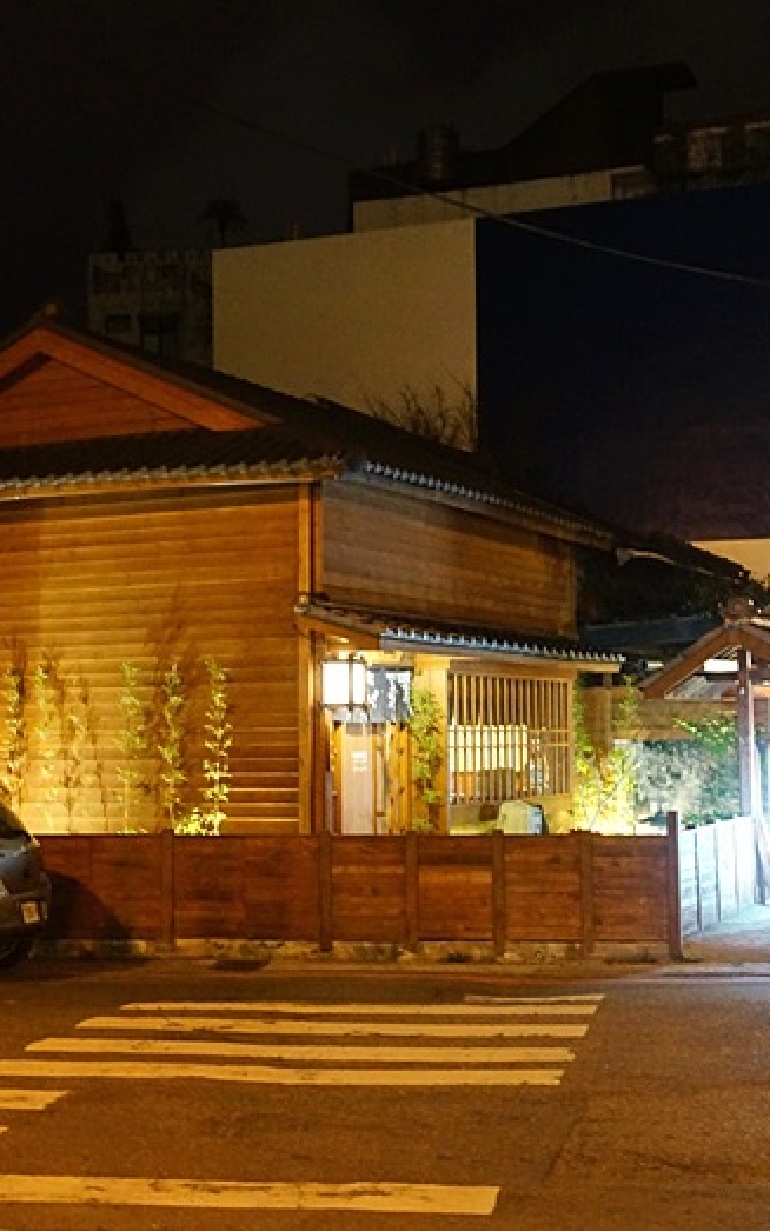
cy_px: 610
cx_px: 297
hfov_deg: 24.0
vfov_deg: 37.7
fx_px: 1805
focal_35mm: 54
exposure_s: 1/20
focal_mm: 23
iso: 3200
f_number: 4.5
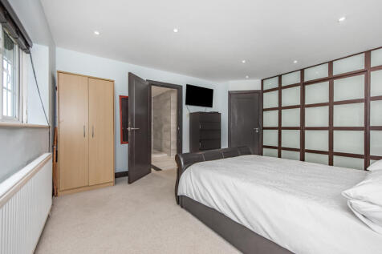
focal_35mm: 14
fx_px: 148
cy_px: 127
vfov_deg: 81.2
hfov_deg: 104.3
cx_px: 191
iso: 400
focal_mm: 14
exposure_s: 1/80
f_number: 8
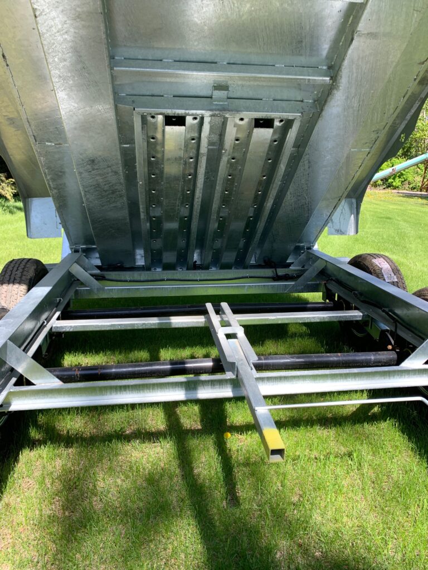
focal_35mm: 26
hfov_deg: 53.1
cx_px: 214
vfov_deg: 67.3
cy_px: 285
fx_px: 429
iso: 25
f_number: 1.8
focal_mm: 4.25
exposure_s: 1/231
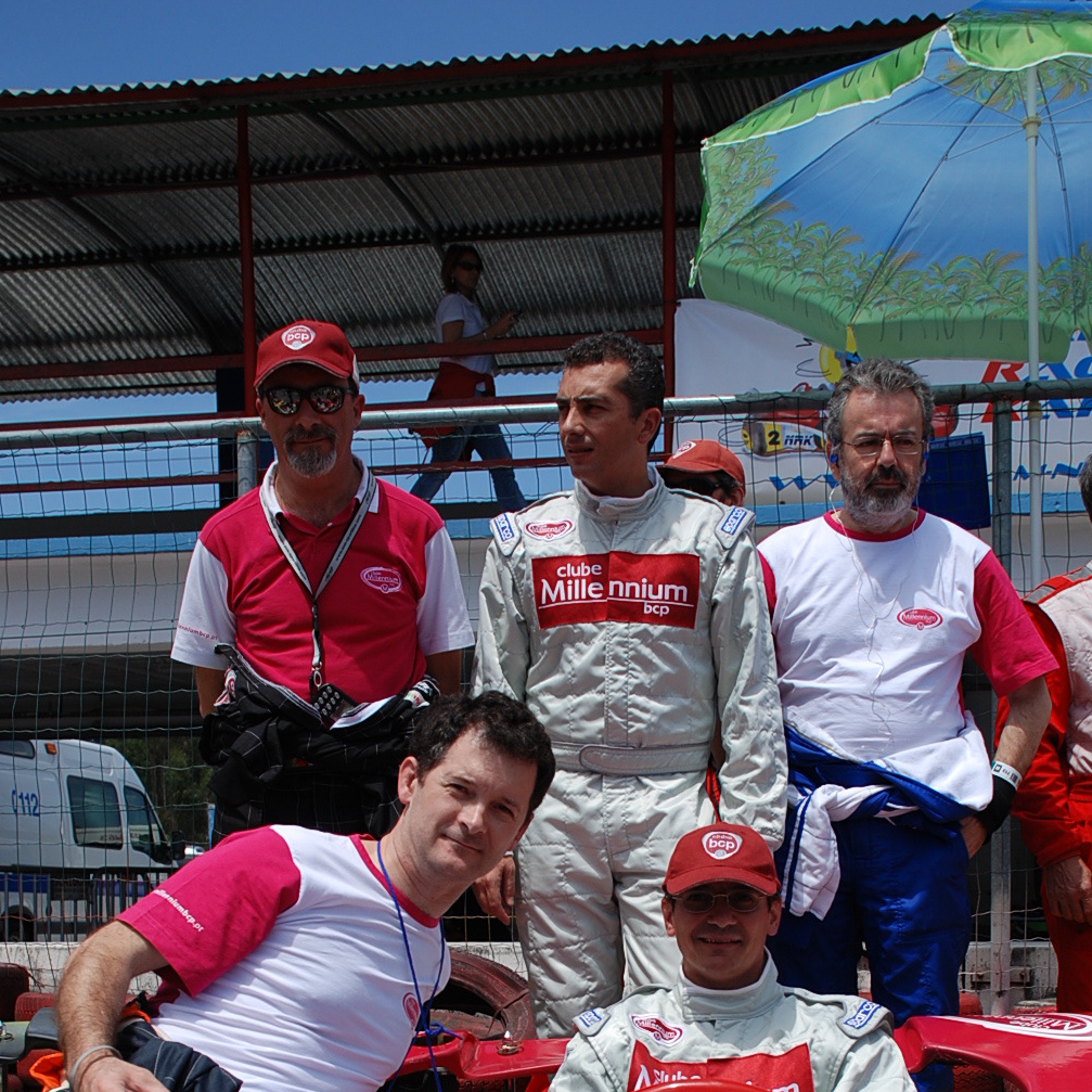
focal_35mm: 54
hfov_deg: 31.6
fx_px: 1927
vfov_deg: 30.0
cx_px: 618
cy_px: 1030
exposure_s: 1/1000
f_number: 4
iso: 125
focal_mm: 22
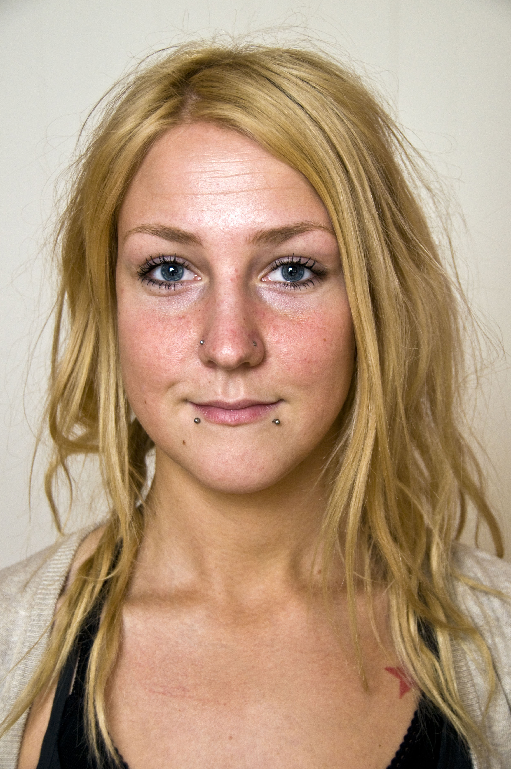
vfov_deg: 30.5
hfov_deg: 20.6
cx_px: 256
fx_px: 1409
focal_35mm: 66
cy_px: 384
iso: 320
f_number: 4.5
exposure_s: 1/60
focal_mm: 44
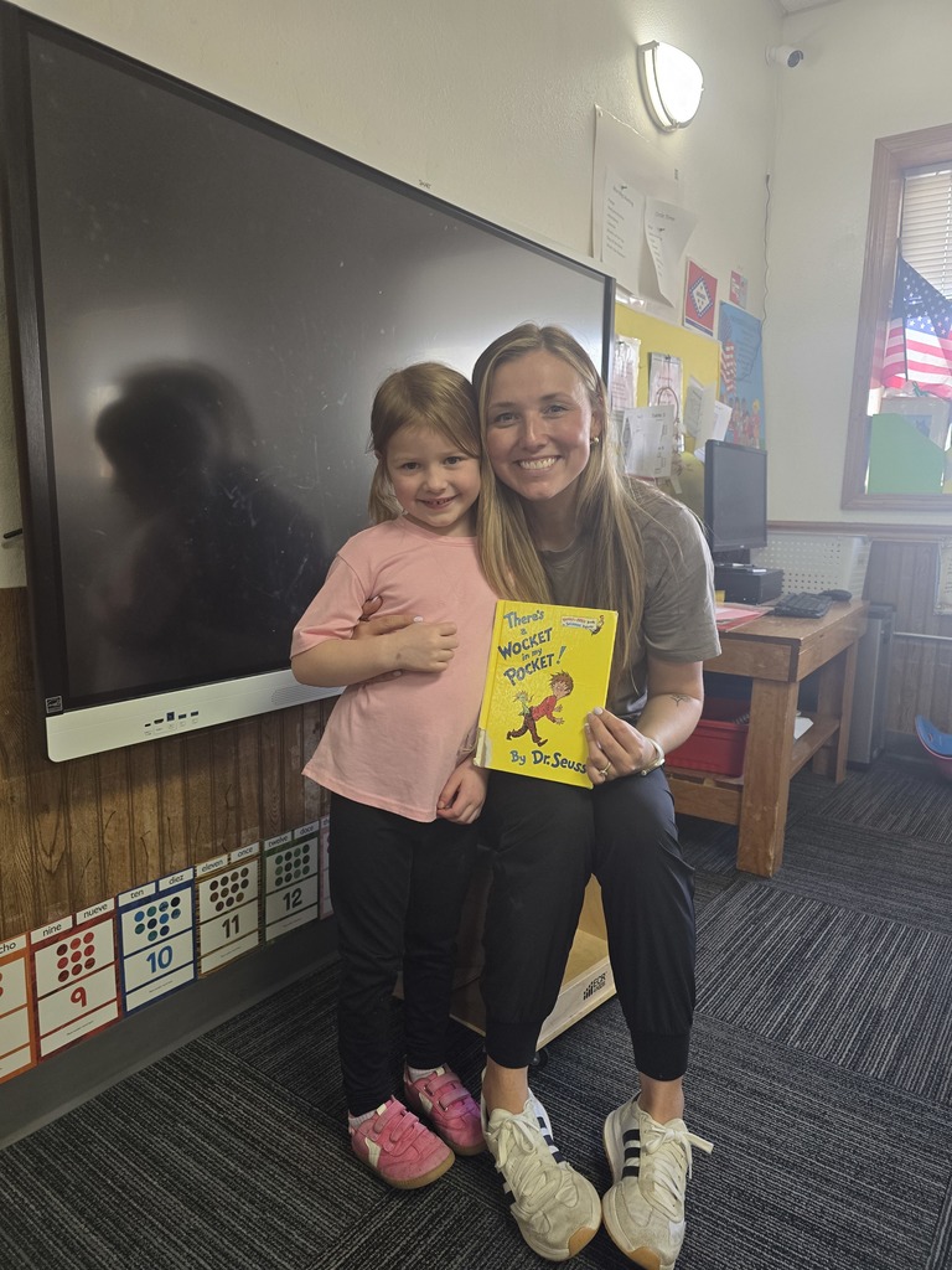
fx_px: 843
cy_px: 635
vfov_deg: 73.9
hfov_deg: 58.9
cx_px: 476
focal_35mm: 23
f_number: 1.7
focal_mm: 6.3
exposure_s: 1/120
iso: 200
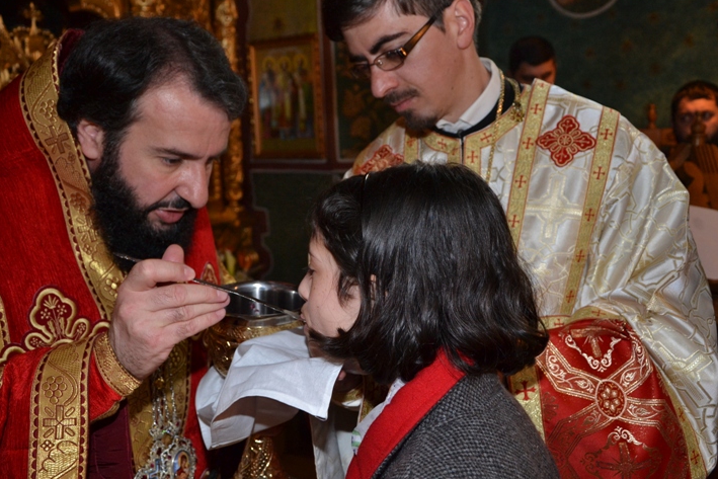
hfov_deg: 49.5
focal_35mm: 39
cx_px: 338
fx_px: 778
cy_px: 246
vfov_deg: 34.2
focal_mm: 24
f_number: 3.8
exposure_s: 1/60
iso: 720
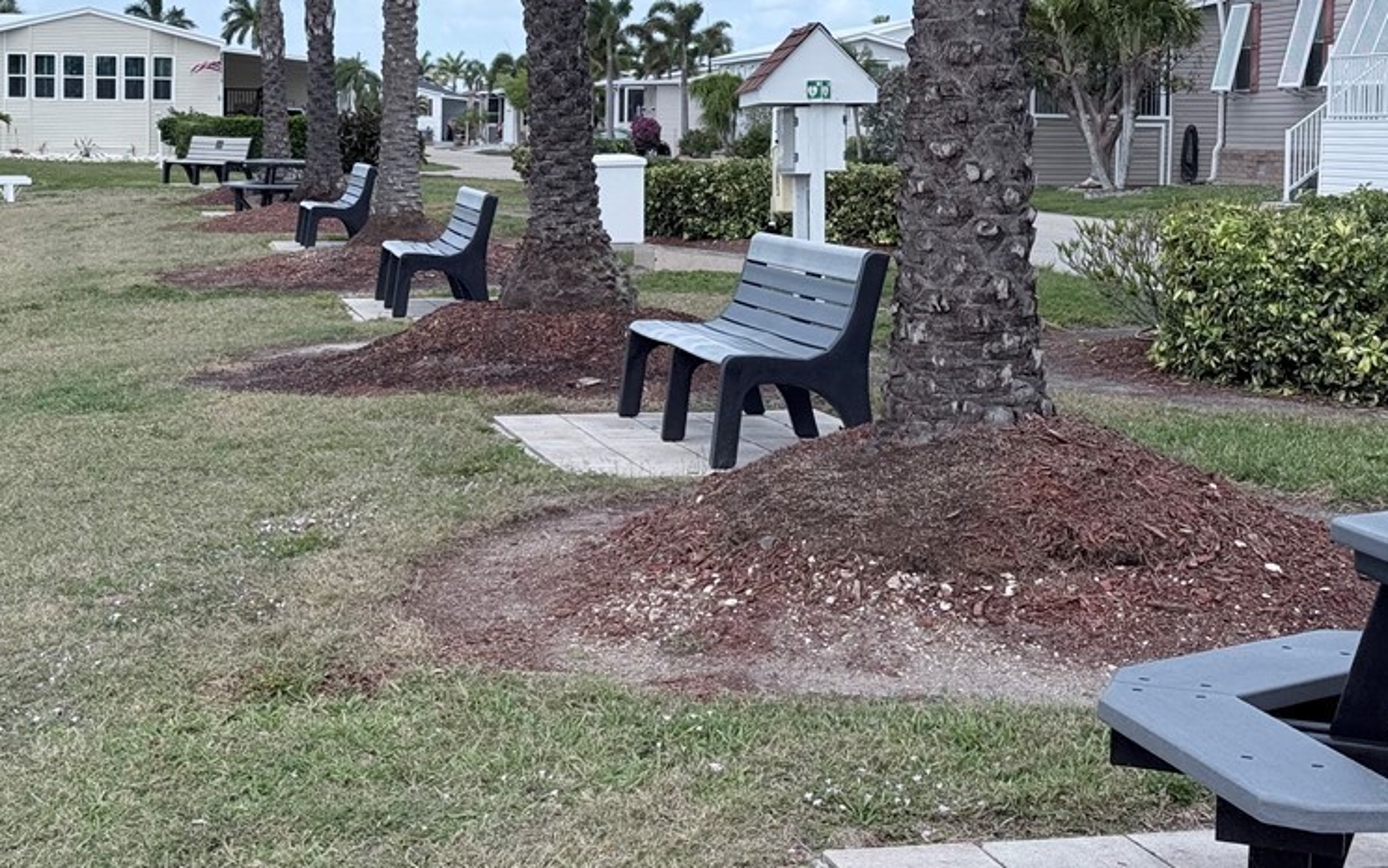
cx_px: 623
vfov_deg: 18.5
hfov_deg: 29.4
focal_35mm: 70
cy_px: 226
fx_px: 2648
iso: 64
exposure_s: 1/4098
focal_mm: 6.76
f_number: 1.78
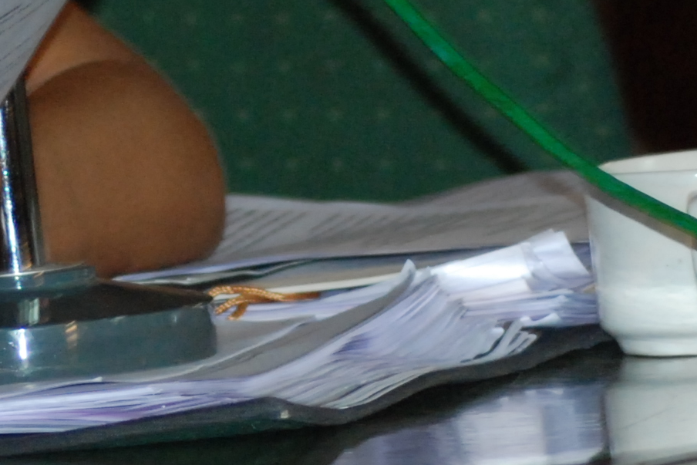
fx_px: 12450
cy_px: -81
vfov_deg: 2.1
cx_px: -8
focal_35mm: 643
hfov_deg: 3.2
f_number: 5
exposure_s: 1/60
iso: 800
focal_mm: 100
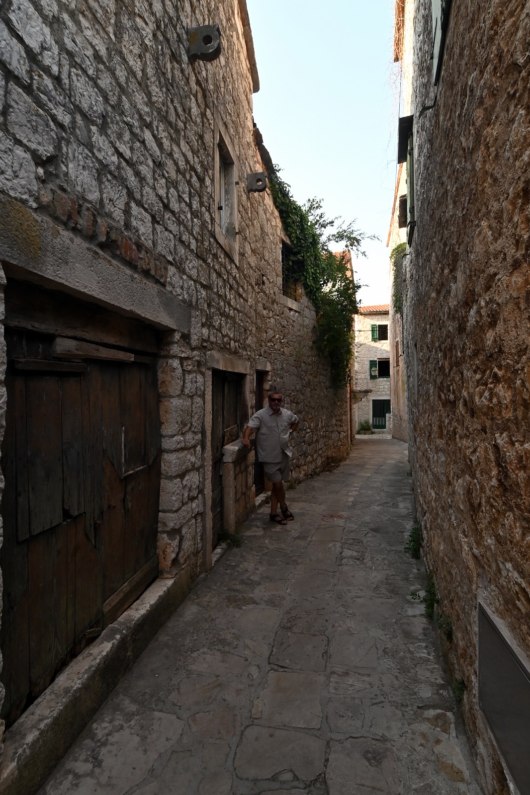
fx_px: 398
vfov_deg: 90.0
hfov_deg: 67.4
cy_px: 398
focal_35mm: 18
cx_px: 265
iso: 250
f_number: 16
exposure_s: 1/20
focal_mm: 12
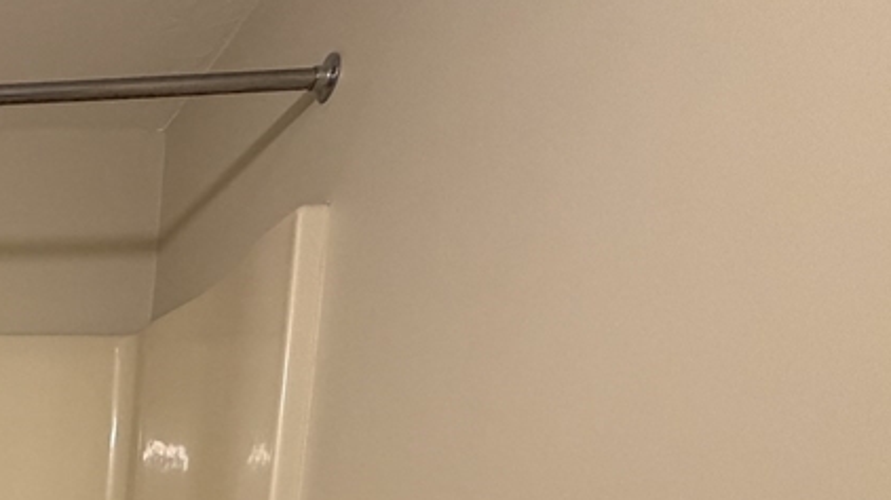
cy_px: 734
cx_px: -165
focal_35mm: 37
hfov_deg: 39.7
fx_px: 874
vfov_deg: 25.0
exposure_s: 1/120
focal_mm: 2.22
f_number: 2.2
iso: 250
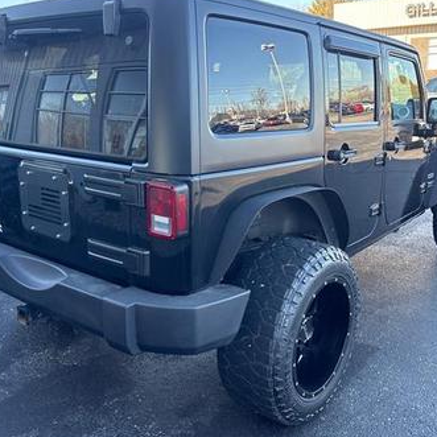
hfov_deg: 47.2
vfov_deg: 47.2
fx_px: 500
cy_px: 211
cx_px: 235
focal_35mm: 35
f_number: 1.6
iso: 64
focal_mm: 5.96
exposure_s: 1/236
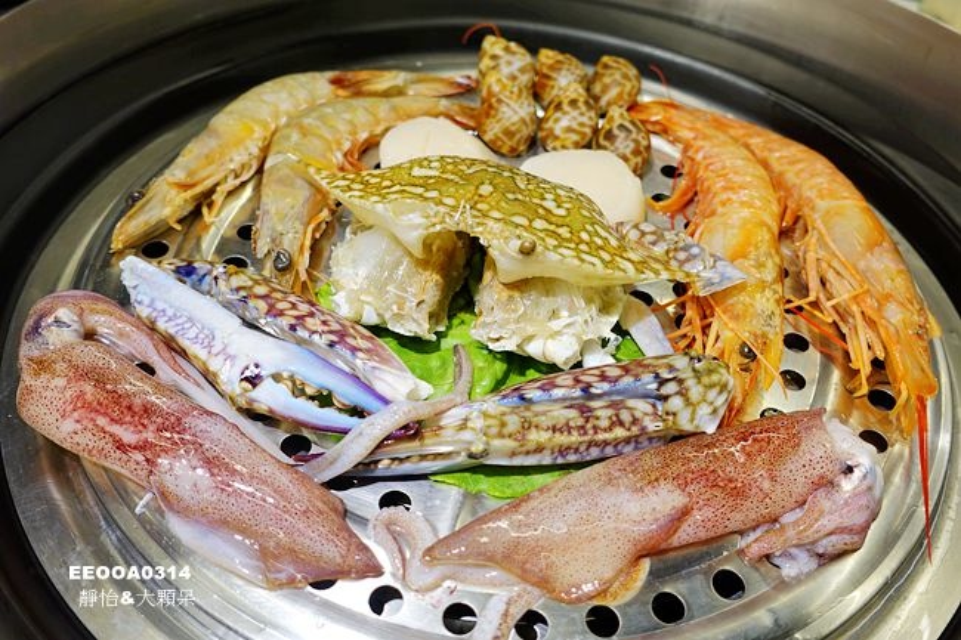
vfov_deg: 35.0
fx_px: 1014
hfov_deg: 50.7
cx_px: 480
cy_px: 320
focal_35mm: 38
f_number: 2.8
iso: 160
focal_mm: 13.92
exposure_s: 1/40
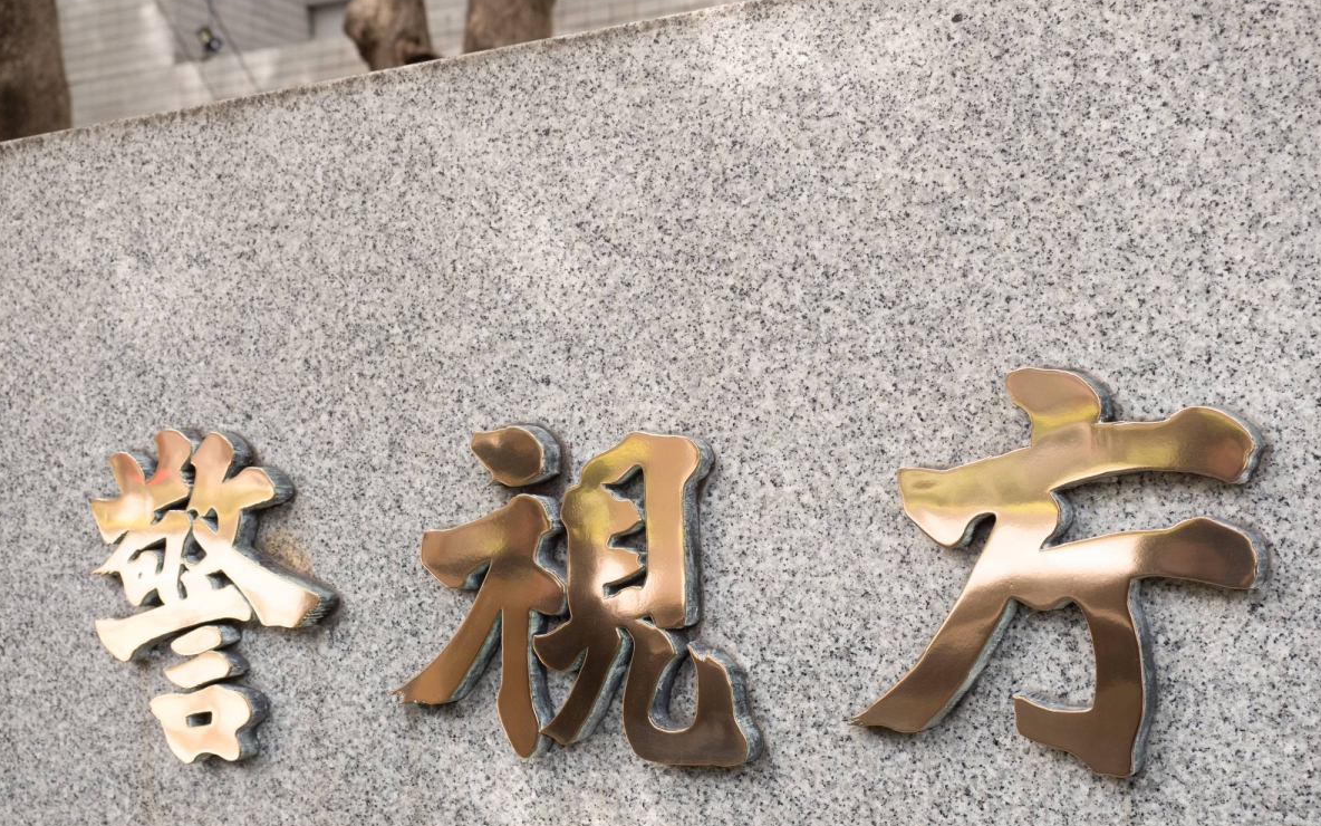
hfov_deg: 35.1
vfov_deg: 22.3
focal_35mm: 58
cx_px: 663
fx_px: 2088
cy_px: 487
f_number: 4
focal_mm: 27
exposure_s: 1/125
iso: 200
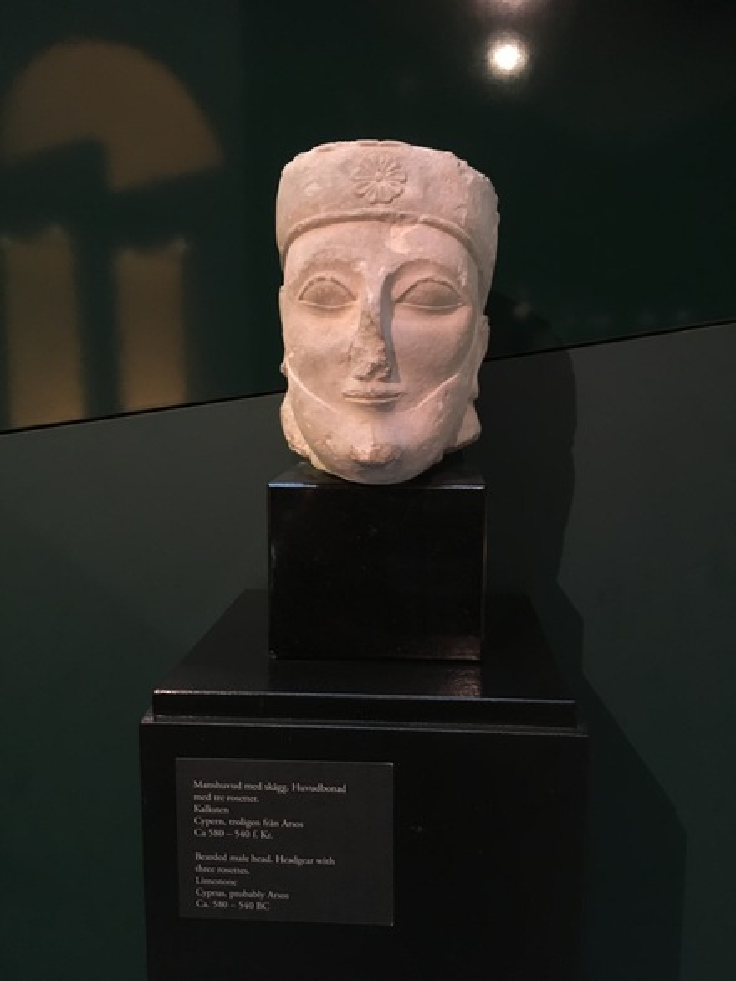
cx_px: 368
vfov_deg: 61.6
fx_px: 822
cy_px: 490
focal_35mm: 29
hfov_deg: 48.3
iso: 400
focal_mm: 4.15
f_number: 2.2
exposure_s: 1/17
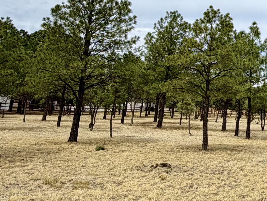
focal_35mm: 56
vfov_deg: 25.3
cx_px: 293
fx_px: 432
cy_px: 20
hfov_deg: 30.7
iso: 20
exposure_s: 1/1259
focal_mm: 2.22
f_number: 2.2
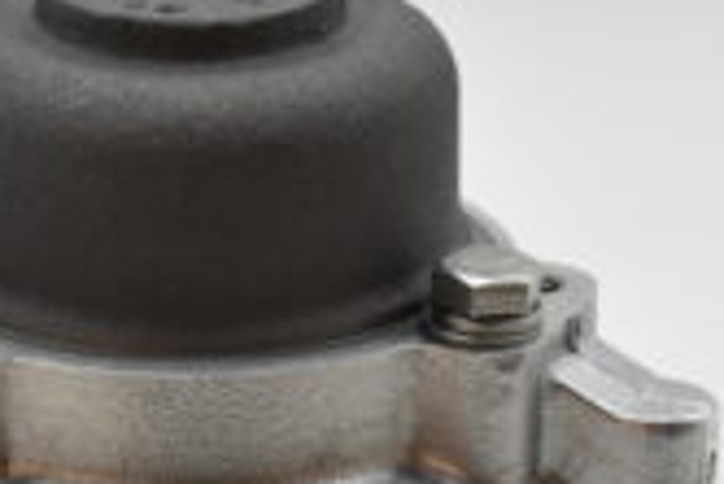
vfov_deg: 6.6
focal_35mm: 206
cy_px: 667
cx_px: 100
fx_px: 4146
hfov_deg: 9.9
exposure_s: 1/1250
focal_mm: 38
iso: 1600
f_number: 8
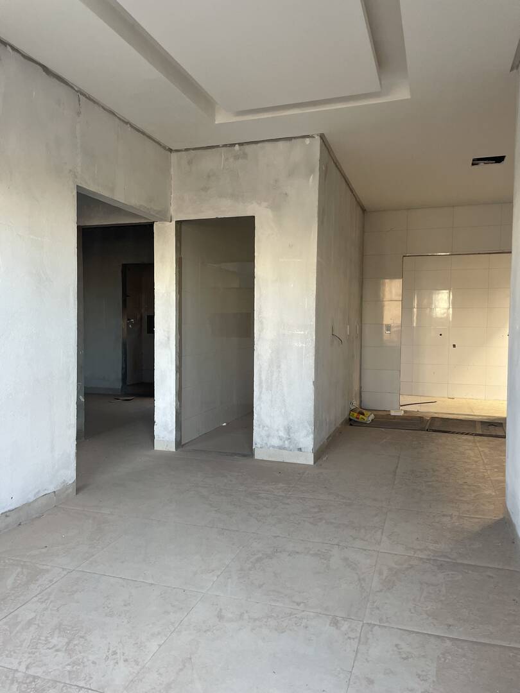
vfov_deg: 67.3
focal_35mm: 26
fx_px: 521
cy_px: 346
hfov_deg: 53.1
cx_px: 260
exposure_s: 1/121
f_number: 1.6
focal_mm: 4.2
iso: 125
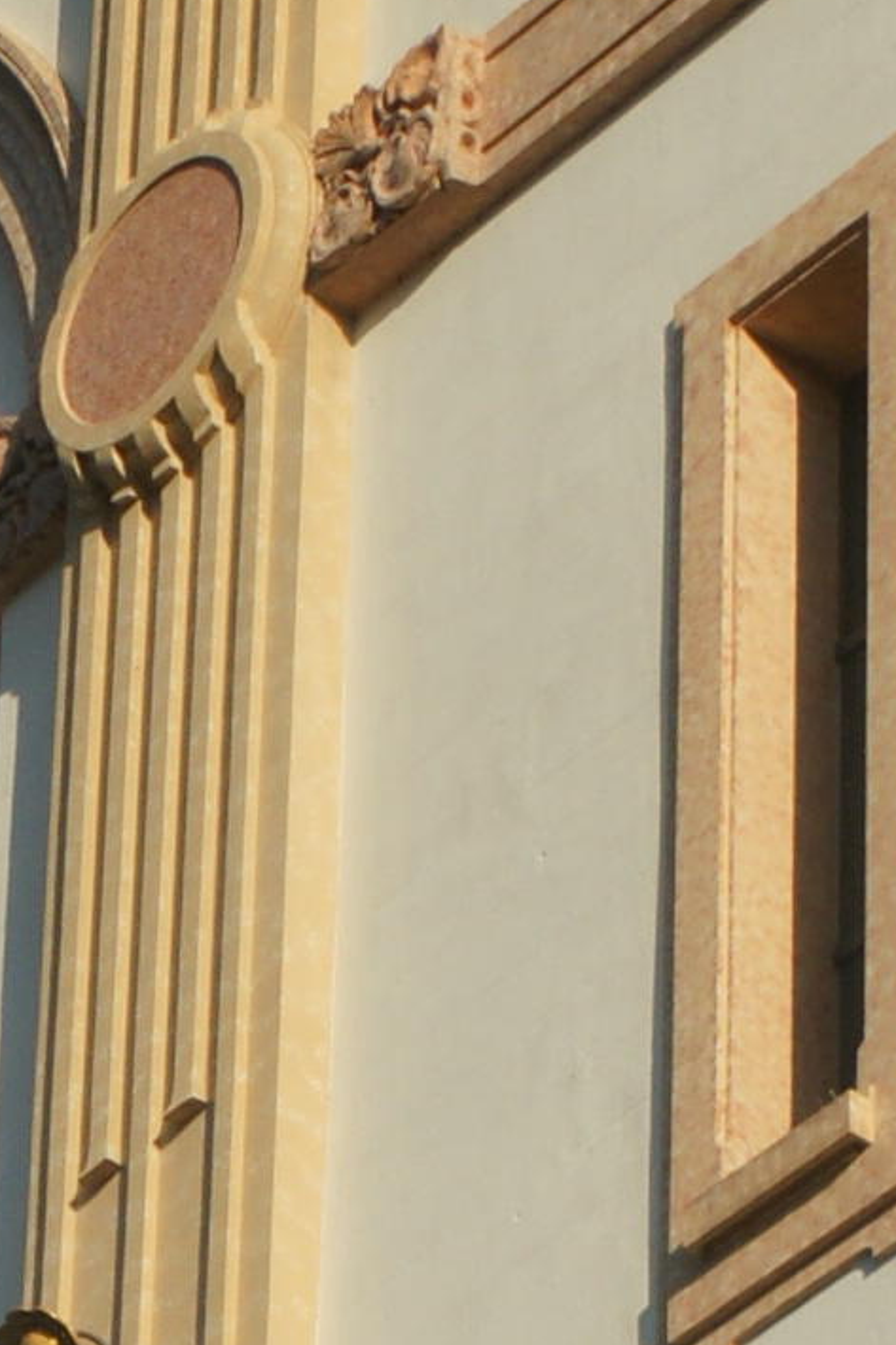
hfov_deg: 4.3
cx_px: -316
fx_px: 11803
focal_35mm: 316
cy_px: 1669
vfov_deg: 6.5
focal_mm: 35
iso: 200
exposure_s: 1/320
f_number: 11
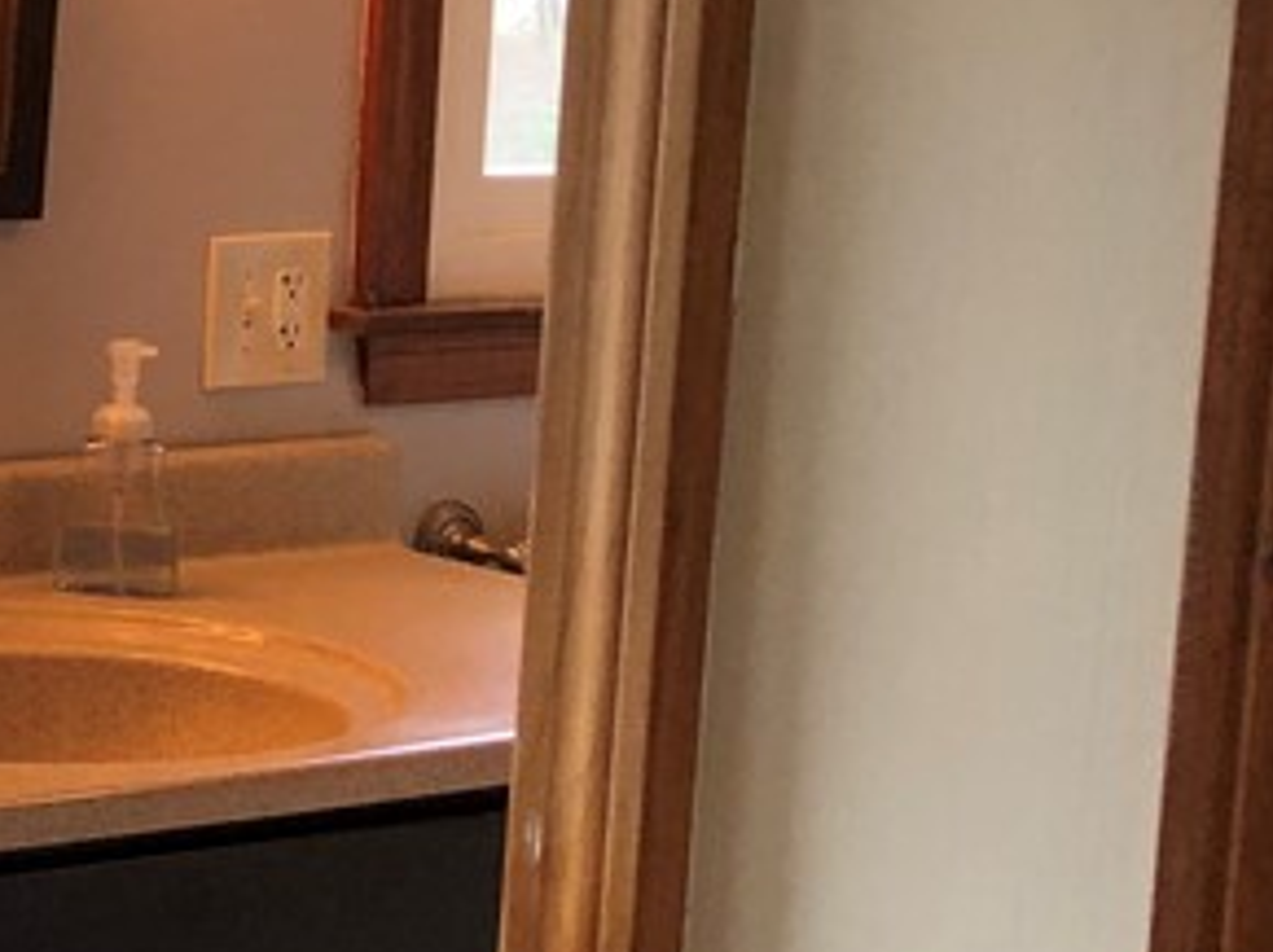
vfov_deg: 14.9
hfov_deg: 17.1
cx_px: -860
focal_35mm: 99
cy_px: 316
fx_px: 3638
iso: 20
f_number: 1.8
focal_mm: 3.99
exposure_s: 1/30
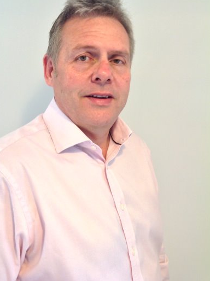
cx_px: 92
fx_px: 332
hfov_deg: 35.0
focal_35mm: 41
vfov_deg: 45.7
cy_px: 124
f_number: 2.4
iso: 80
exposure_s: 1/17
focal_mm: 4.28
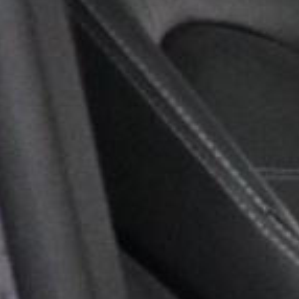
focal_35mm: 231
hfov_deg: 6.2
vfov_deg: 7.5
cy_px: 349
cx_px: 1206
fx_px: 2257
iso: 4000
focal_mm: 16
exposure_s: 1/100
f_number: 3.5
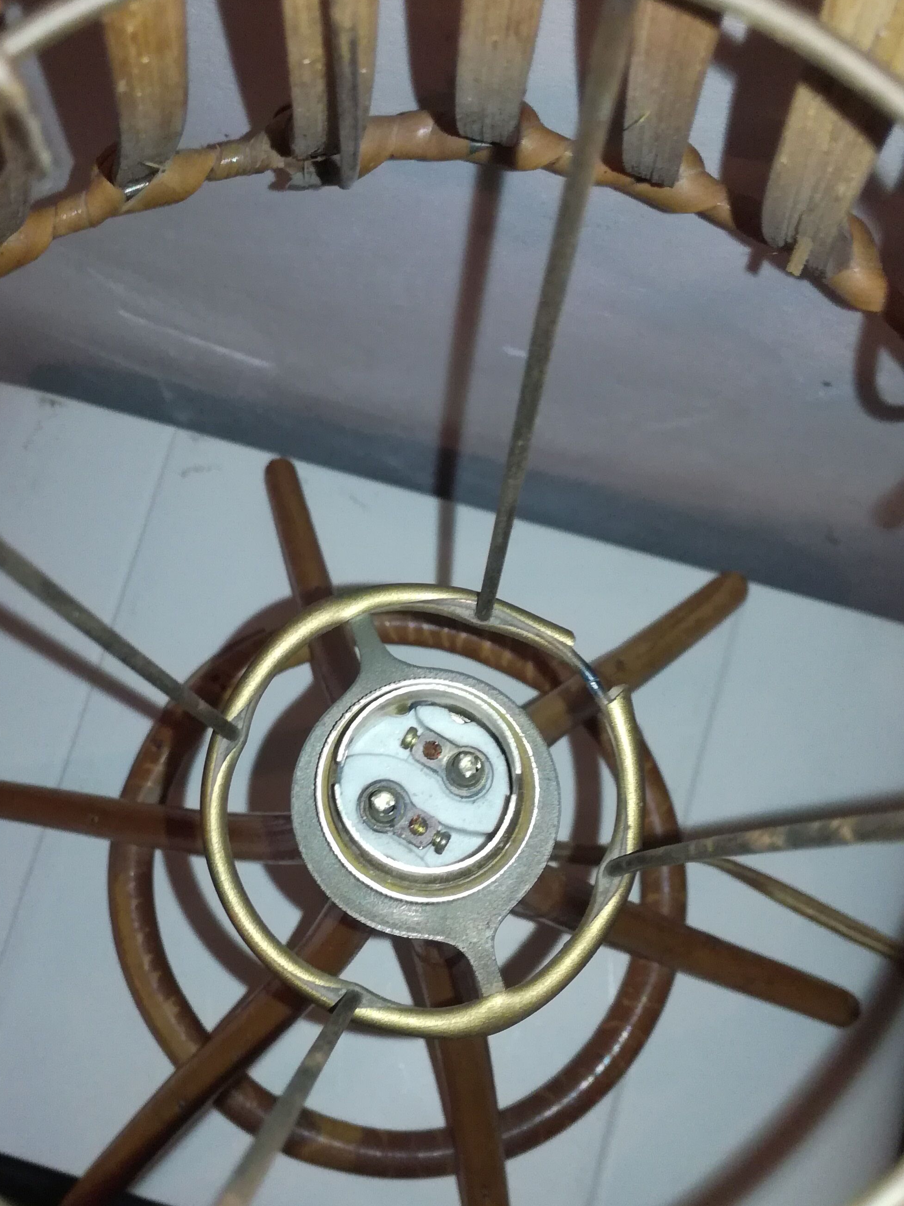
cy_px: 660
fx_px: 1497
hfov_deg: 33.5
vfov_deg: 43.8
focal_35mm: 43
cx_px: 381
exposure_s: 1/30
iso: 200
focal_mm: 3.79
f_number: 2
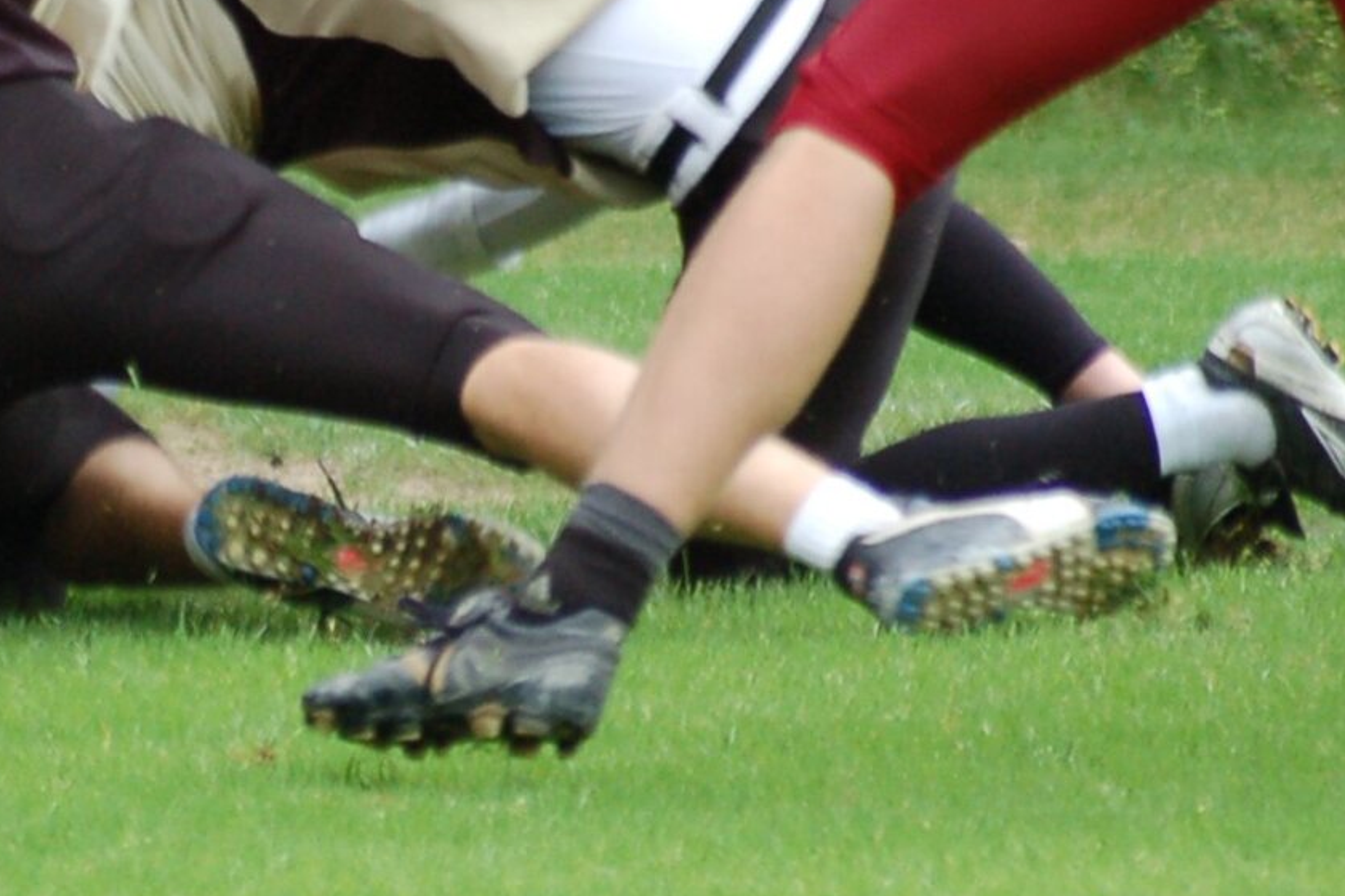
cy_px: 259
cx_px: 315
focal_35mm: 1177
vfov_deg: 1.2
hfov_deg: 1.8
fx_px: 43971
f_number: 5.6
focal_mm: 300
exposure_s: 1/500
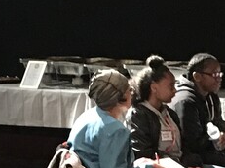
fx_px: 1176
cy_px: 236
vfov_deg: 8.1
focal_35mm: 181
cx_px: 157
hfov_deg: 10.9
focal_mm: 4.15
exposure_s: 1/15
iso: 250
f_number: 2.2
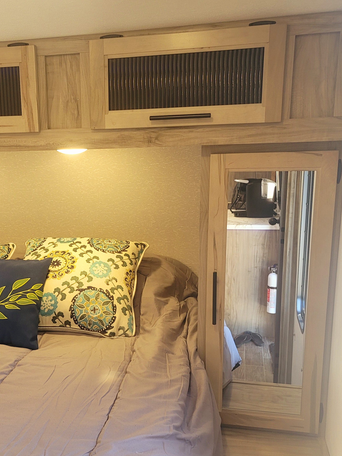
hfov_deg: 33.8
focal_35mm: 42
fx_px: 553
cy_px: 281
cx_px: 97
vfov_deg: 44.5
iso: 200
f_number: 1.8
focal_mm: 7
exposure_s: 1/120
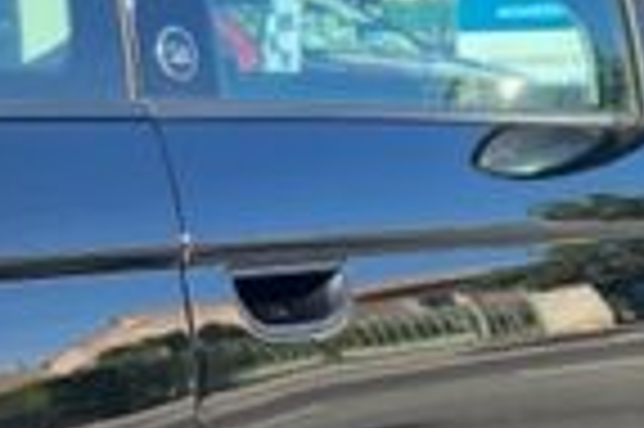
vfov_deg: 11.2
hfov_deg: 15.8
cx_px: -266
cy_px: 460
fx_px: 2162
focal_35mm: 121
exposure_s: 1/743
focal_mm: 5.7
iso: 50
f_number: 1.5
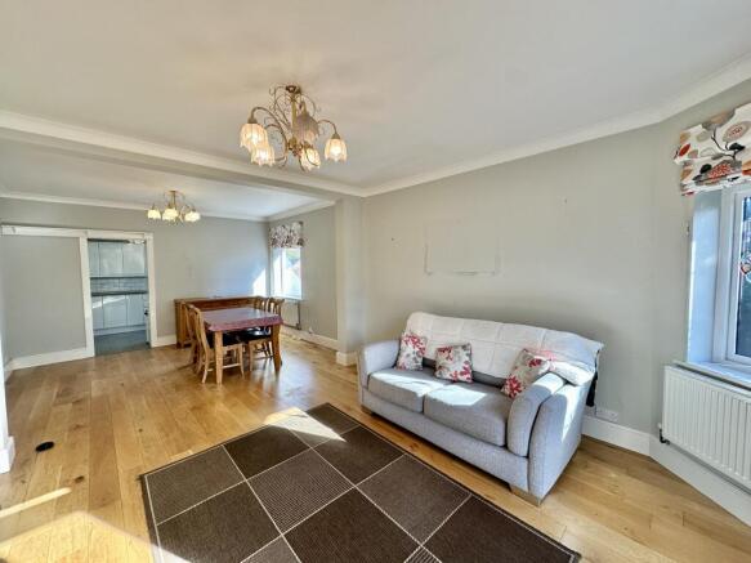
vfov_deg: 85.7
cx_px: 376
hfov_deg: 102.1
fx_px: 304
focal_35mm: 14
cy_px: 282
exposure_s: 1/100
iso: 50
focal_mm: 2.22
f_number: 2.2
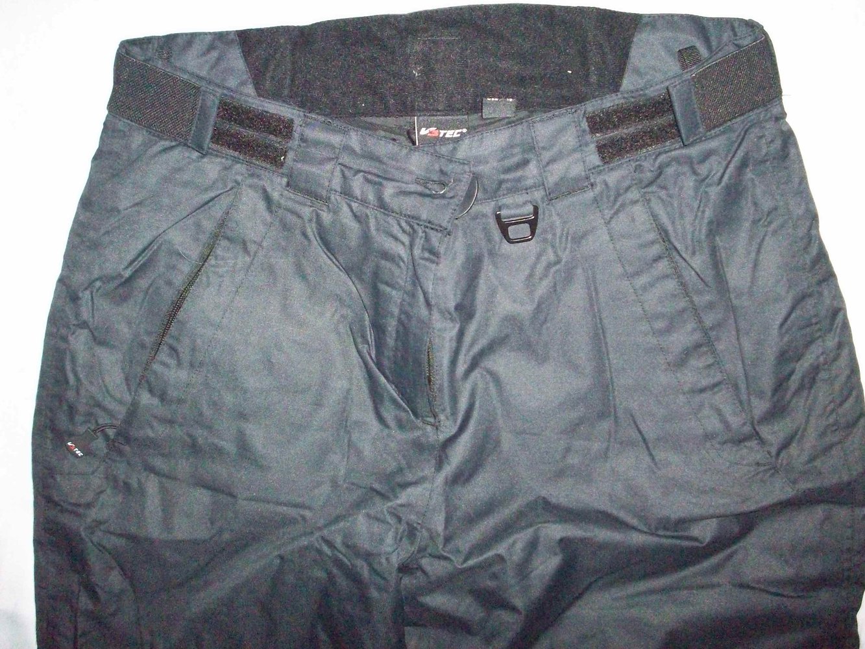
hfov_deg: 50.1
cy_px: 324
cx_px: 432
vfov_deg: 38.7
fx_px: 925
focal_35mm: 37
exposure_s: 1/128
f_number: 2.8
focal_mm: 6.2
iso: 800
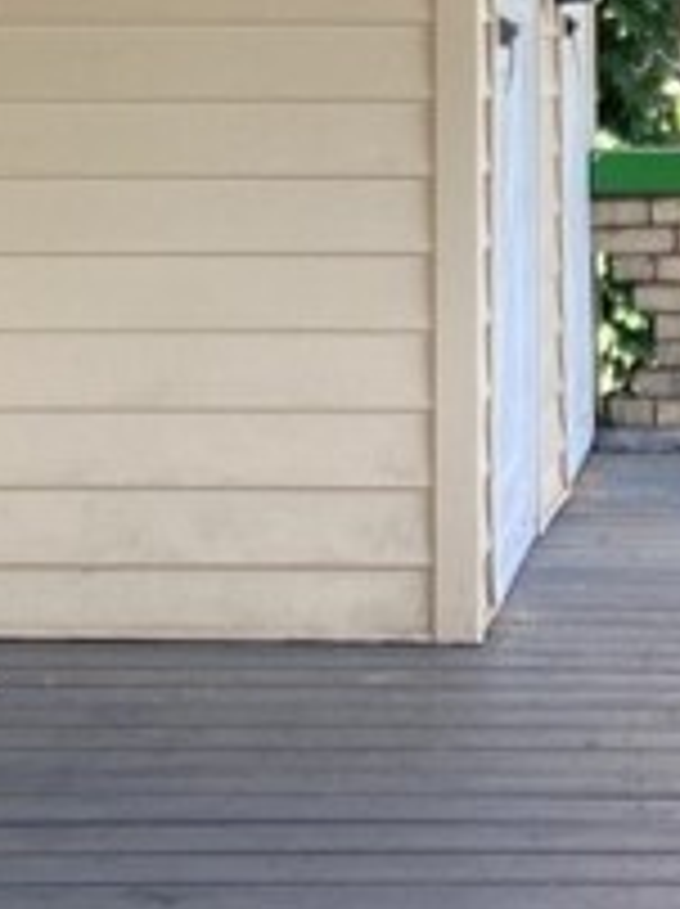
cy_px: -162
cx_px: 766
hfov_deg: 12.3
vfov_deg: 16.1
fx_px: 3097
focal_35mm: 118
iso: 25
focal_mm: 3.3
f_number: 2.4
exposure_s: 1/110
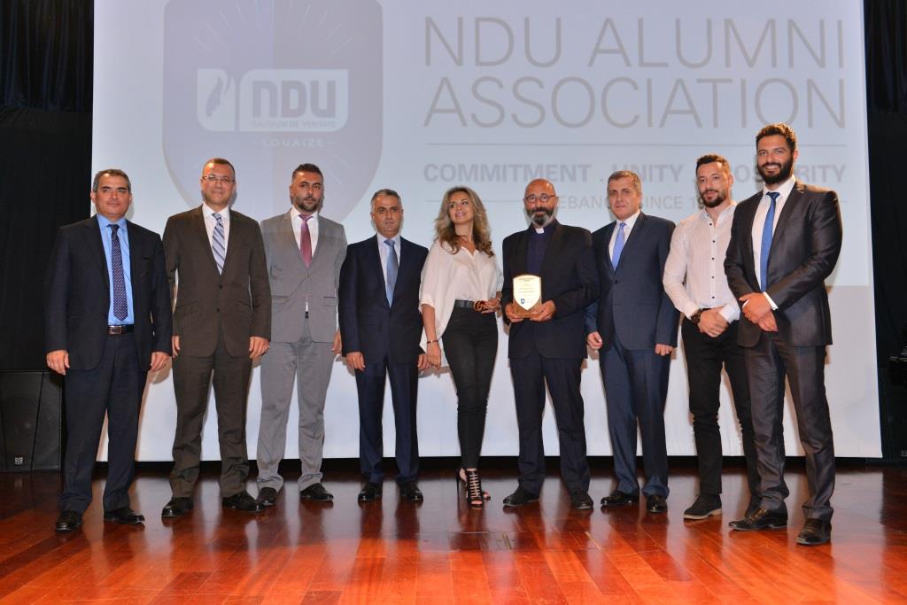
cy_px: 302
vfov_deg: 36.9
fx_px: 907
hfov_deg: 53.1
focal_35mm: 36
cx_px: 454
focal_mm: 36
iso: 1250
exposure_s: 1/100
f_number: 5
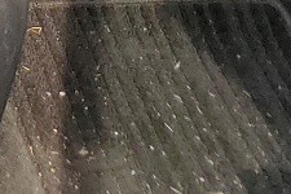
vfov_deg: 6.1
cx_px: -444
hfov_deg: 9.4
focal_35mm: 192
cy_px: -533
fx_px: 1552
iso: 50
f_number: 1.5
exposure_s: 1/833
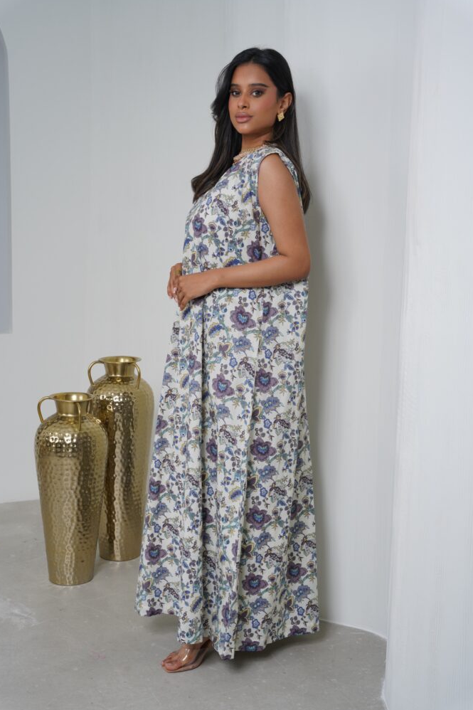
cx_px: 233
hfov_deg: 29.2
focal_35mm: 46
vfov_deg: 42.8
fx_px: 907
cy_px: 355
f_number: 10
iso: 125
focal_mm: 45
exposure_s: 1/125
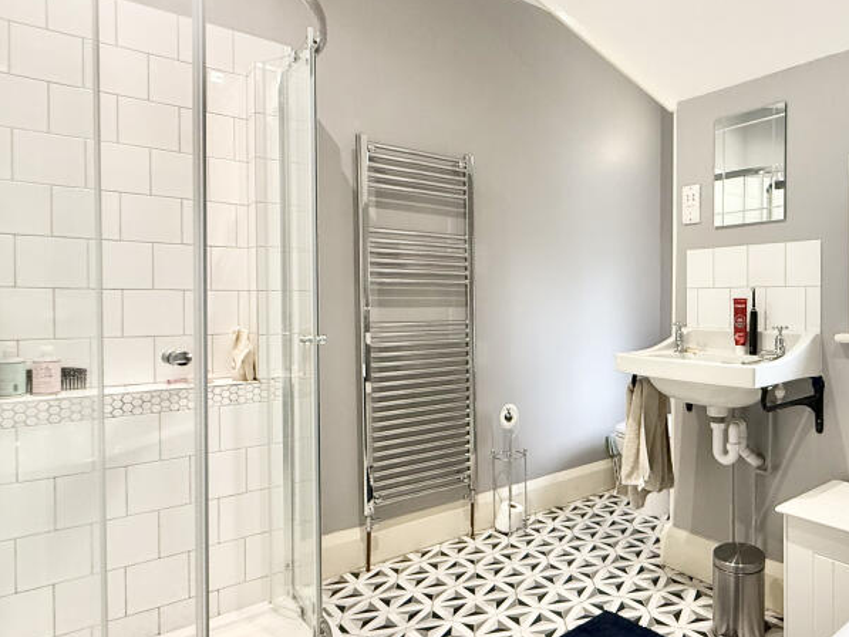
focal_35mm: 24
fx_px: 589
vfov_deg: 56.8
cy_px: 311
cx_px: 647
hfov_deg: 66.6
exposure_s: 1/100
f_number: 2.2
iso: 400
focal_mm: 2.22
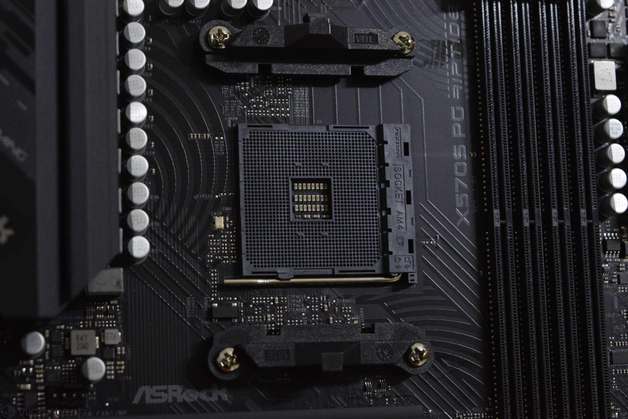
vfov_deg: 16.6
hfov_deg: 24.6
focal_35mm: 82
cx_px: 314
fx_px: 1439
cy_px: 210
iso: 400
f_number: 5.6
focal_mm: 55
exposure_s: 1/10
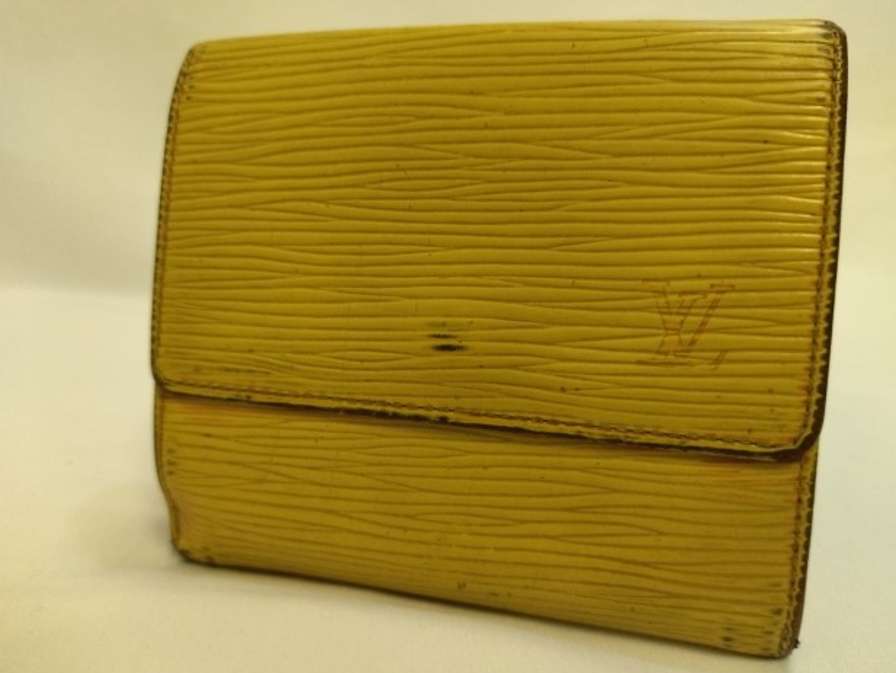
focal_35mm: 28
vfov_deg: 49.8
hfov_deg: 63.4
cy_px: 339
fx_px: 725
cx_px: 455
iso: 400
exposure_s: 1/100
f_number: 1.79
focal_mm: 4.74
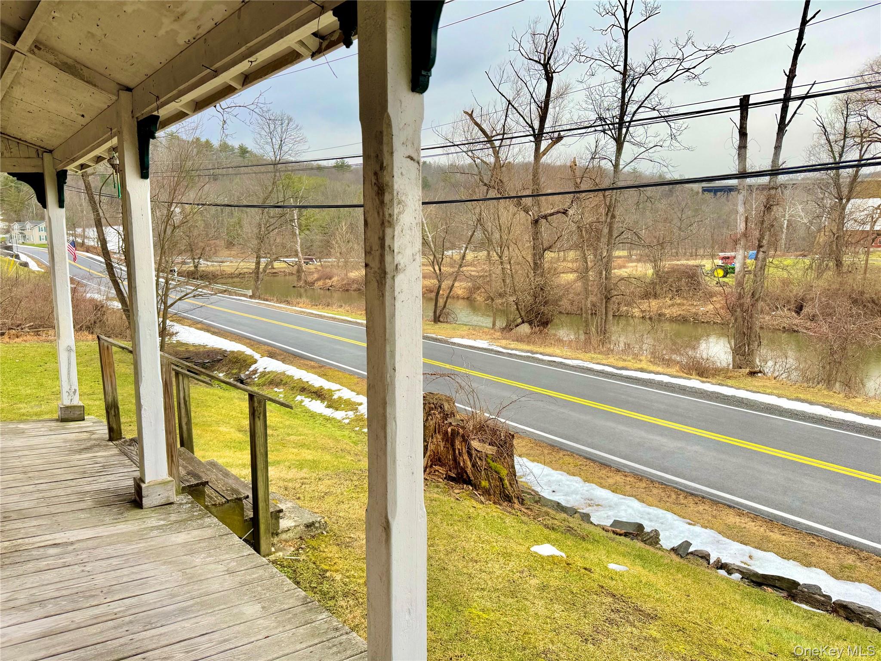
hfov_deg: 71.6
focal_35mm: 24
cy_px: 330
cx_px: 440
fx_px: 611
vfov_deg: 56.8
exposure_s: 1/864
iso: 80
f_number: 1.78
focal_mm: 6.76
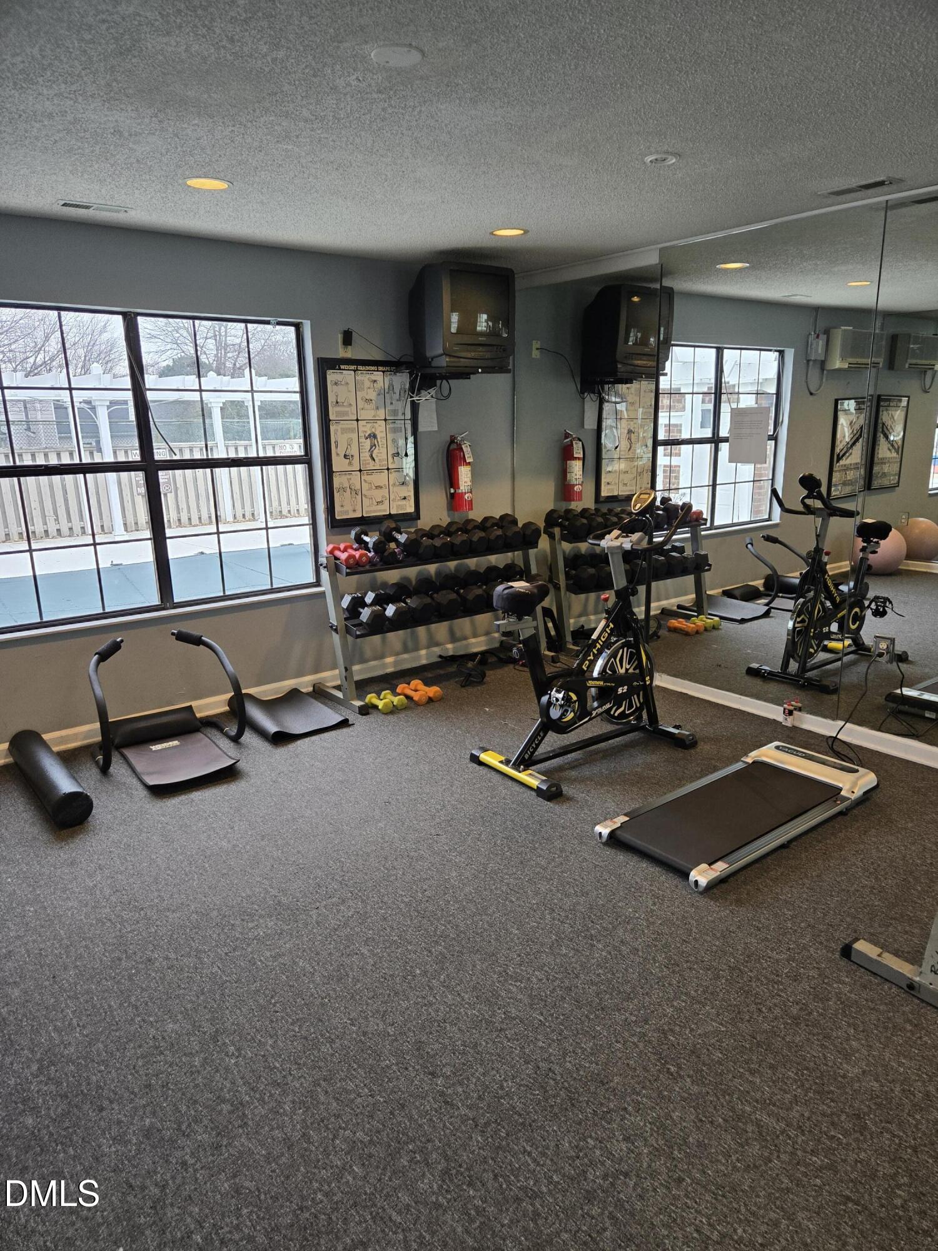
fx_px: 831
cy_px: 626
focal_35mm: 23
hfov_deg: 58.9
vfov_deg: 73.9
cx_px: 469
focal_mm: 5.4
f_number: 1.8
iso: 160
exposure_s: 1/120
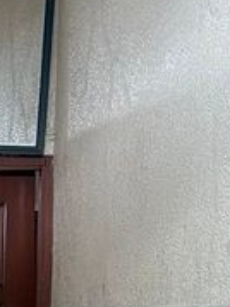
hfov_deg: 8.0
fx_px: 1543
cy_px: 511
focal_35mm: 174
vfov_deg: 10.8
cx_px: -297
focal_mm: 5.96
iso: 160
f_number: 1.6
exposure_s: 1/60
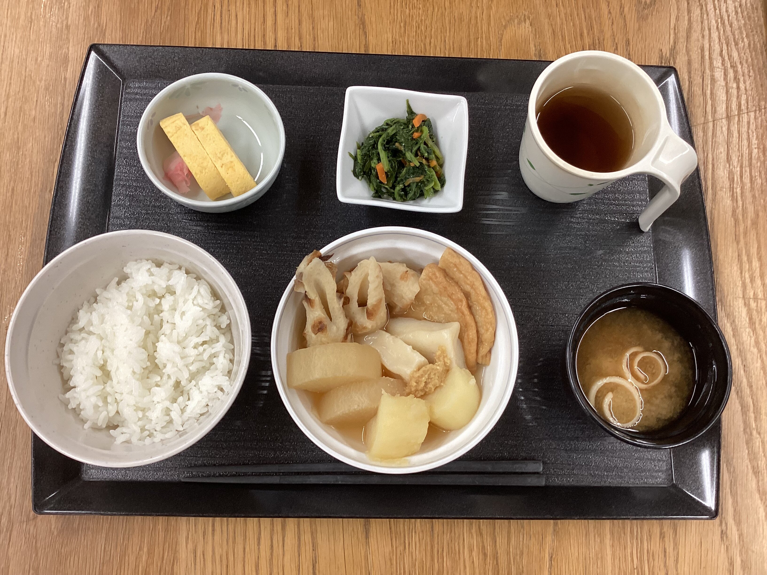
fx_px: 687
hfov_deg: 58.4
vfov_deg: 45.4
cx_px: 384
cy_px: 288
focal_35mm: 31
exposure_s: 1/60
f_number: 2.4
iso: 125
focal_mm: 3.3
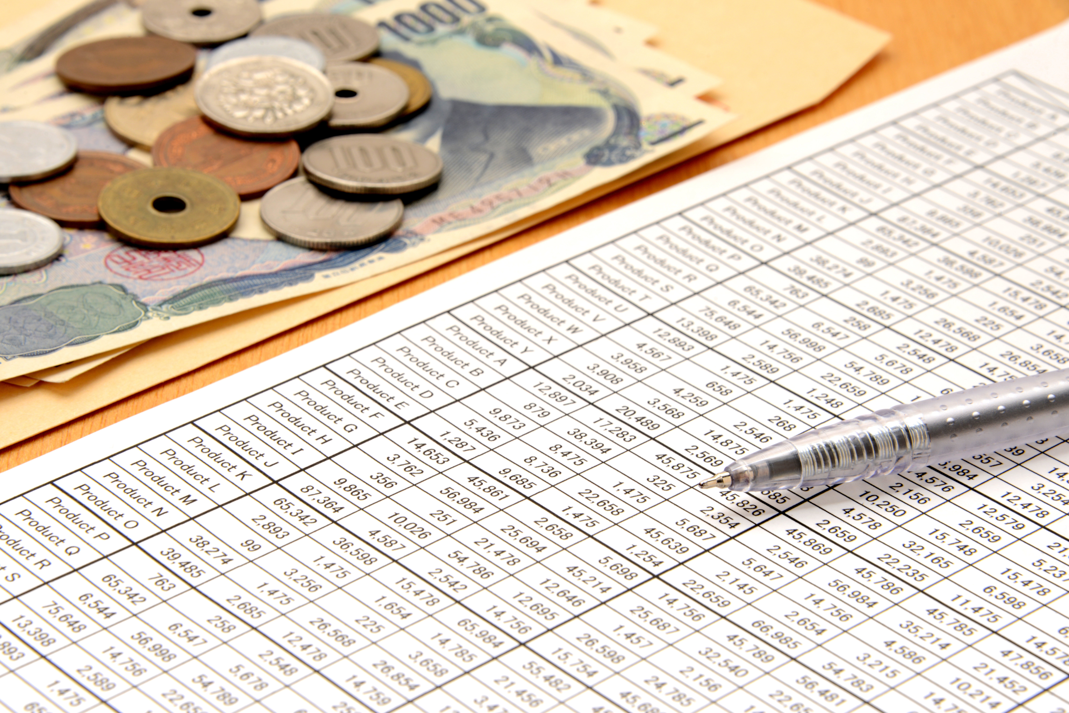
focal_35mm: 150
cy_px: 356
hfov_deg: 13.7
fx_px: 4455
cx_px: 534
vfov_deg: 9.2
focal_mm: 150
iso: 160
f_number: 18
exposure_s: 1/60
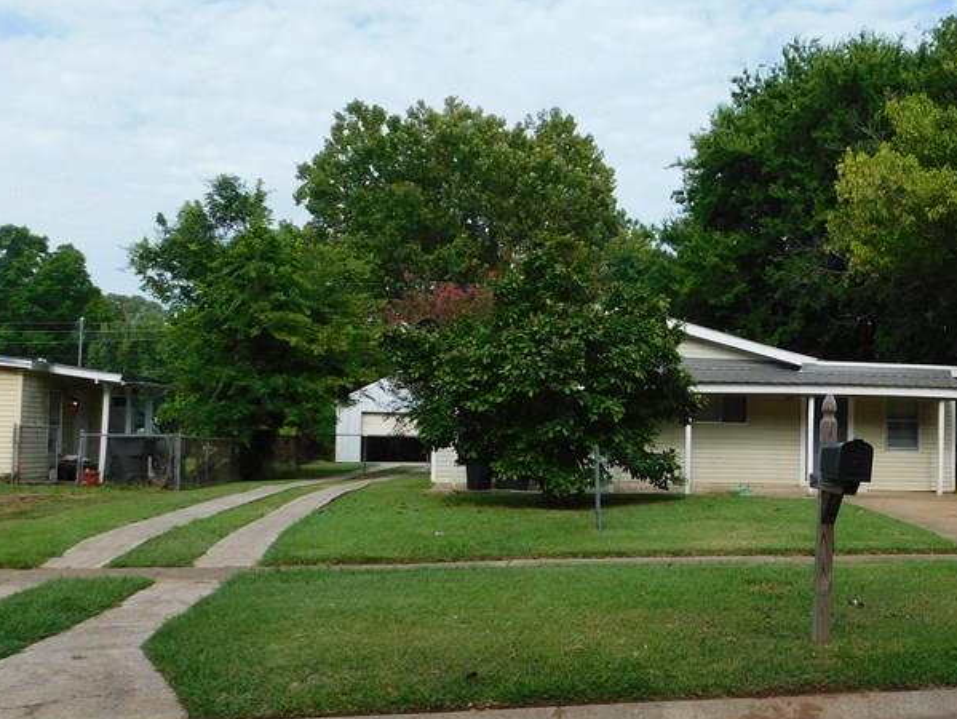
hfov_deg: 43.4
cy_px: 403
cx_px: 776
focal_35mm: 41
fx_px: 1134
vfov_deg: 35.1
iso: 125
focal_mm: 4.1
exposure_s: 1/1000
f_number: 3
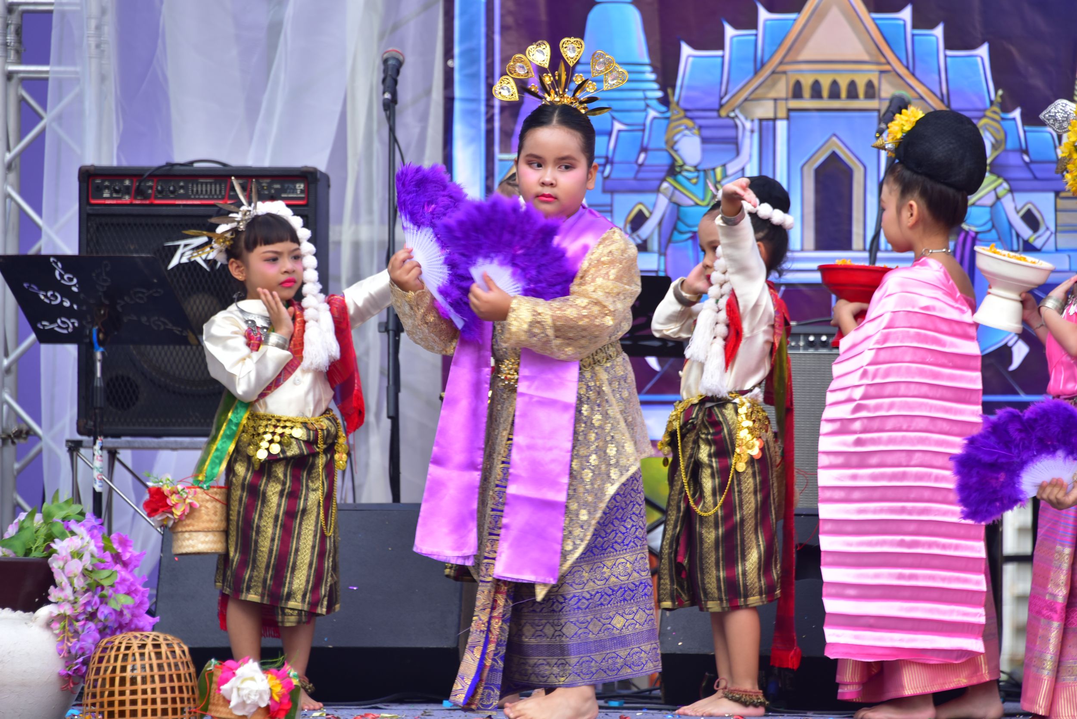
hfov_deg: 8.9
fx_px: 6883
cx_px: 538
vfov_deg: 6.0
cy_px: 360
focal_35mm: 230
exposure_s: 1/200
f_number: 6.3
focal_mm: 230
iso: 200
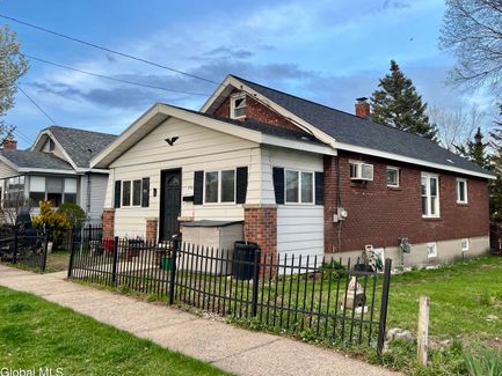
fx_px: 435
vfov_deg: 46.8
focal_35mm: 30
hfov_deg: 59.7
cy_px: 175
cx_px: 289
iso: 100
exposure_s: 1/121
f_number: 1.5
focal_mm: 5.7
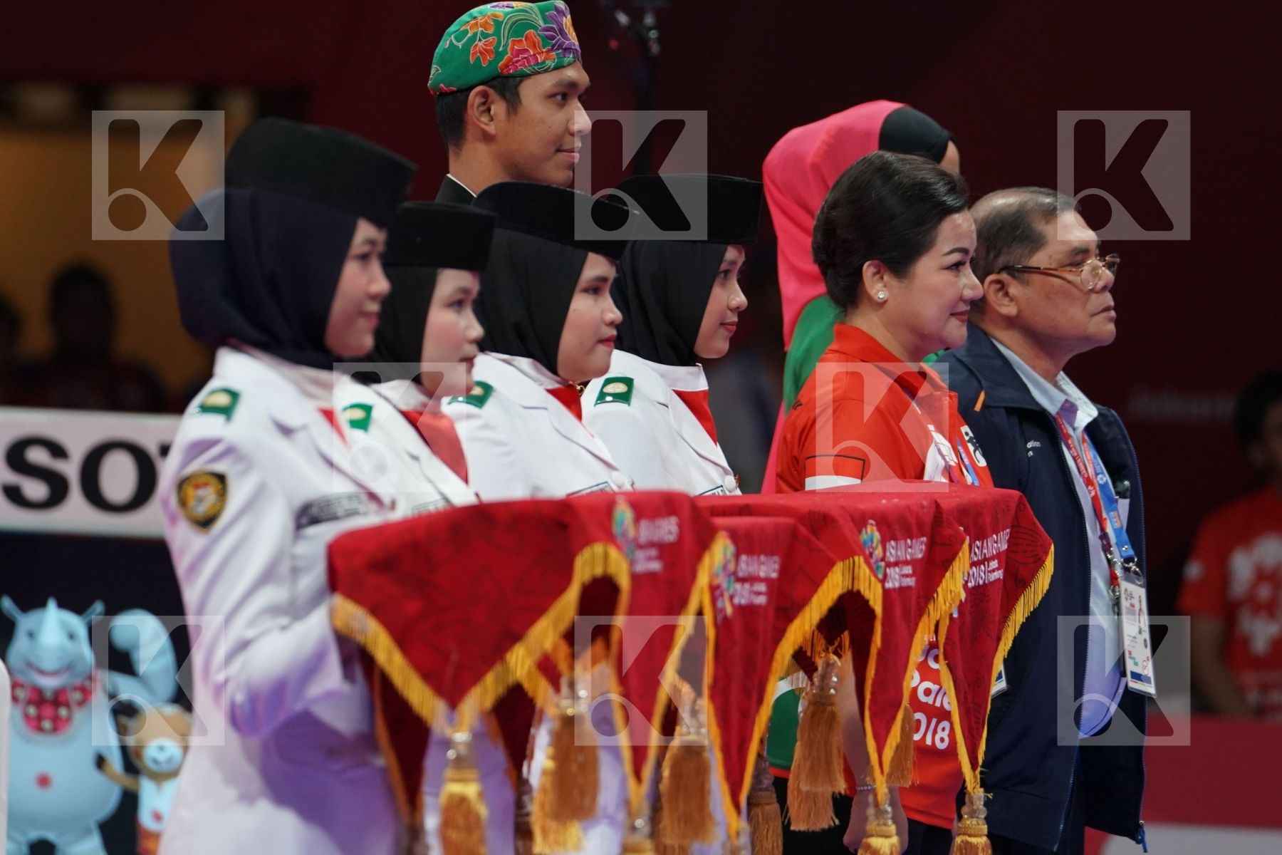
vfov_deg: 3.3
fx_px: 14955
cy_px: 428
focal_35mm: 420
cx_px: 641
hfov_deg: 4.9
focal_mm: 280
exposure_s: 1/500
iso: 2000
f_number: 4
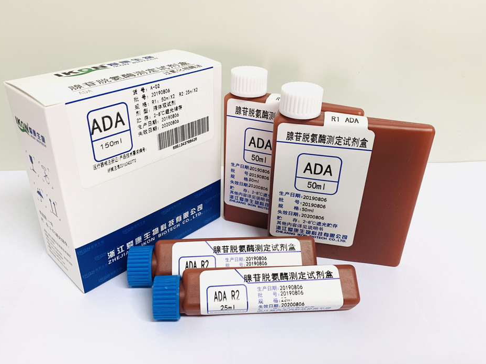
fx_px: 393
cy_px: 175
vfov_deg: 49.7
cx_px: 233
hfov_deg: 63.4
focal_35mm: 28
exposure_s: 1/50
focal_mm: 4.25
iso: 125
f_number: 1.8
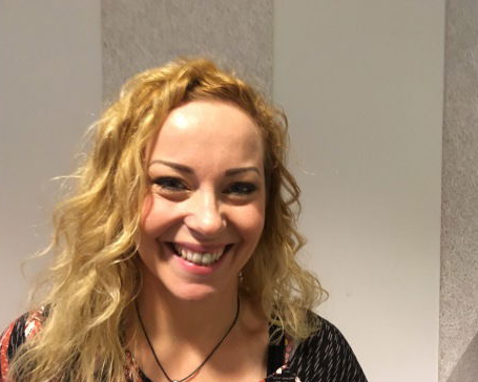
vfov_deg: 47.1
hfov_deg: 57.2
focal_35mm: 31
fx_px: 439
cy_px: 188
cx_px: 231
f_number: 2.2
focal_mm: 4.15
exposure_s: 1/20
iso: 200
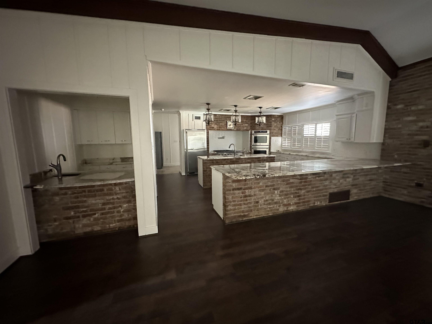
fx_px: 175
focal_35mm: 14
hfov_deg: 102.1
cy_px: 162
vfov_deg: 85.7
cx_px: 216
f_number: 2.2
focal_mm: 2.22
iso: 1000
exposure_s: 1/40
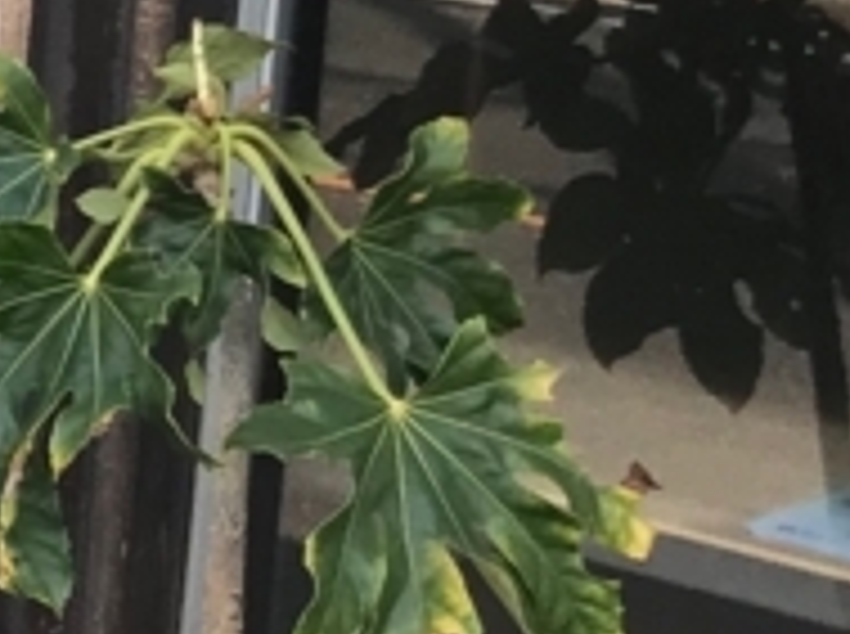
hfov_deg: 11.3
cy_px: -364
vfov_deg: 9.4
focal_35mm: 152
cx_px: -1039
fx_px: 3725
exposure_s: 1/458
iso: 20
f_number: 1.8
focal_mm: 3.99
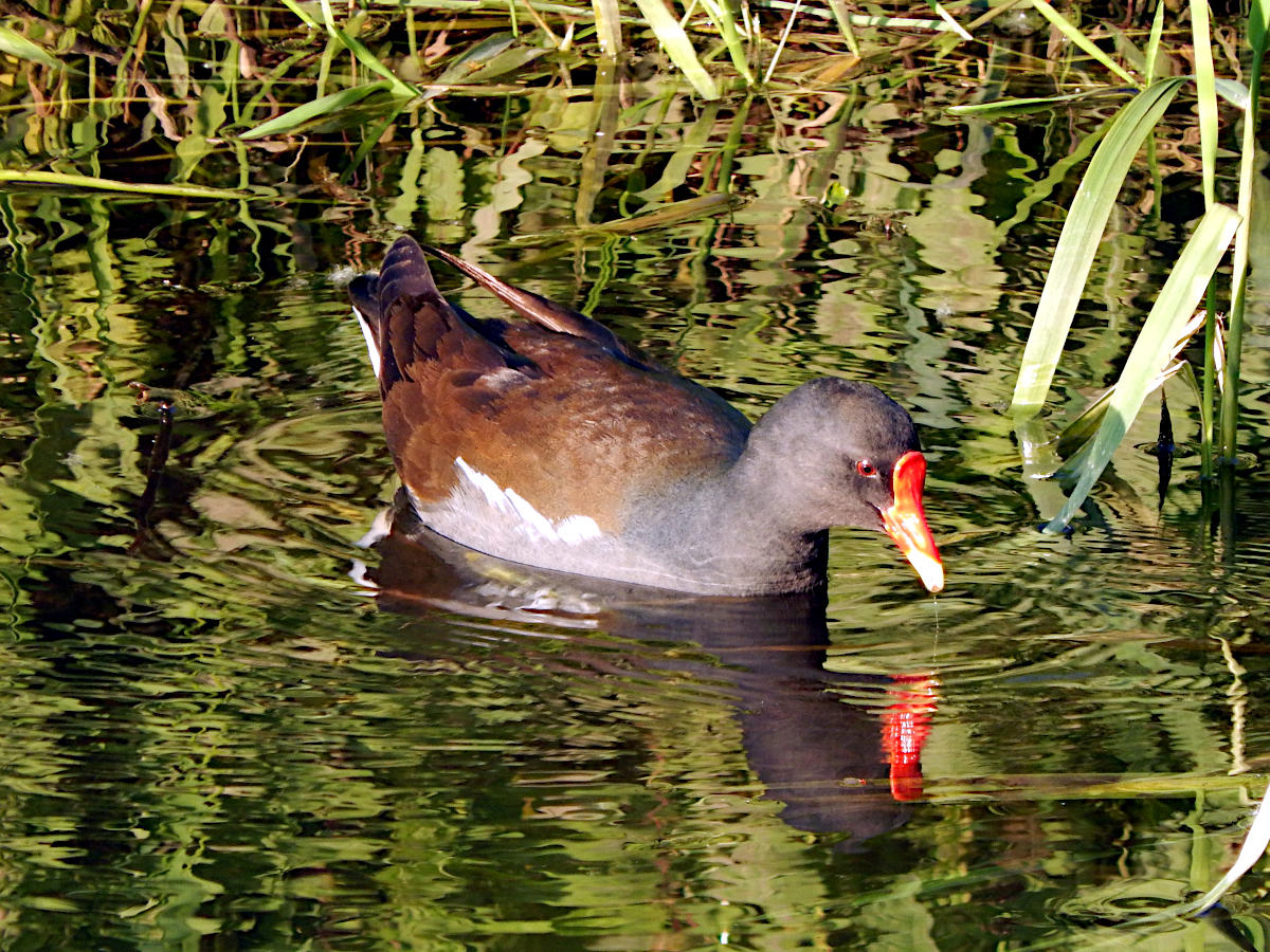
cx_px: 635
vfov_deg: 2.2
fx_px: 24765
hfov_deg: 2.9
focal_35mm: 675
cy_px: 476
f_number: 5.8
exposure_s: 1/125
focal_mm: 120
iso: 250
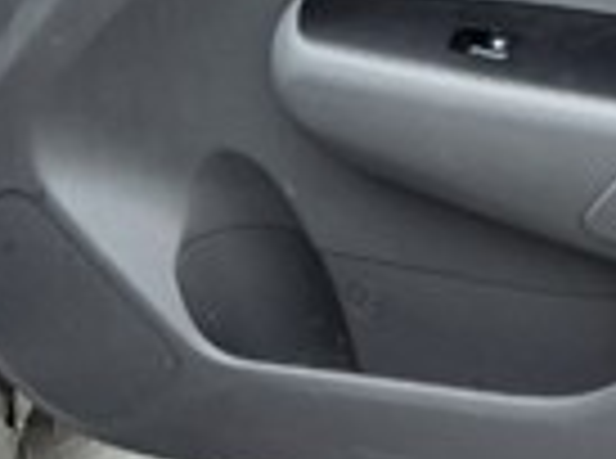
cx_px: 746
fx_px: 1793
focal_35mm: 101
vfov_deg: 13.6
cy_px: -270
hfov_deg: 18.4
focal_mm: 5.4
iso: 64
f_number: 1.8
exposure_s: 1/120
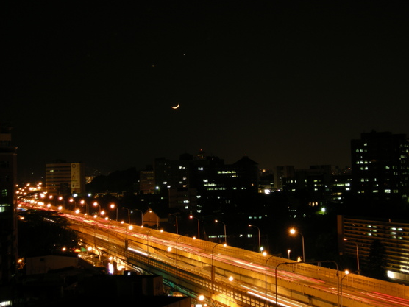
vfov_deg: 18.2
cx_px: 202
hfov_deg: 24.1
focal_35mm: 81
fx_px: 957
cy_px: 144
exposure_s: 2
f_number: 3.9
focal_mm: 15.7
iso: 64
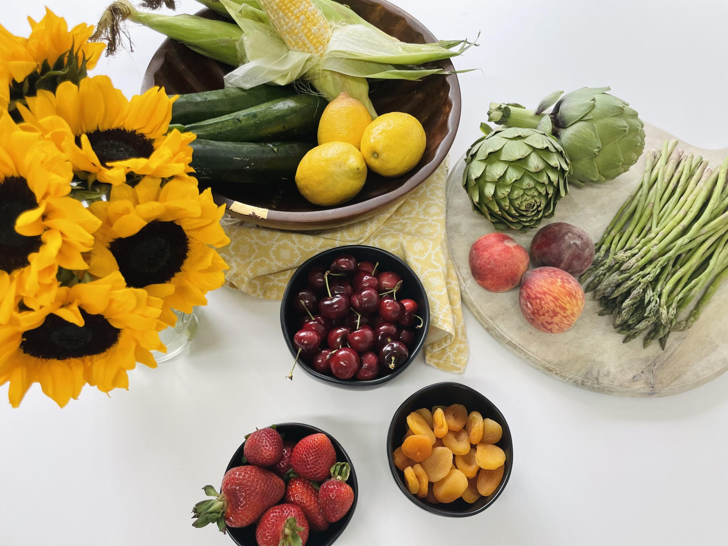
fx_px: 547
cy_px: 273
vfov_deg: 53.1
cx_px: 364
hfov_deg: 67.3
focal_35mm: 26
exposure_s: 1/120
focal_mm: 4.2
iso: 100
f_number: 1.6
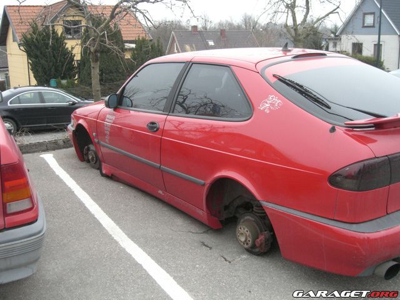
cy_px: 150
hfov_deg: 49.0
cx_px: 200
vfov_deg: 37.7
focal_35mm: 38
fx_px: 439
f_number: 2.8
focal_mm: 7.9
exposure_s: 1/500
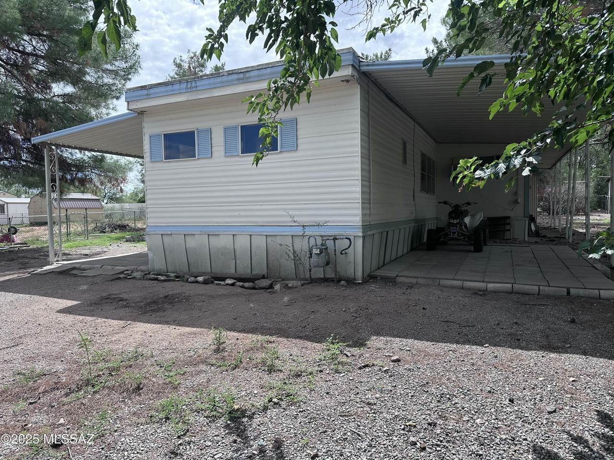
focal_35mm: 24
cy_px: 230
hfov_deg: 71.6
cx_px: 307
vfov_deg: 56.8
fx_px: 426
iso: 80
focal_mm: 6.86
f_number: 1.78
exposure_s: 1/3247
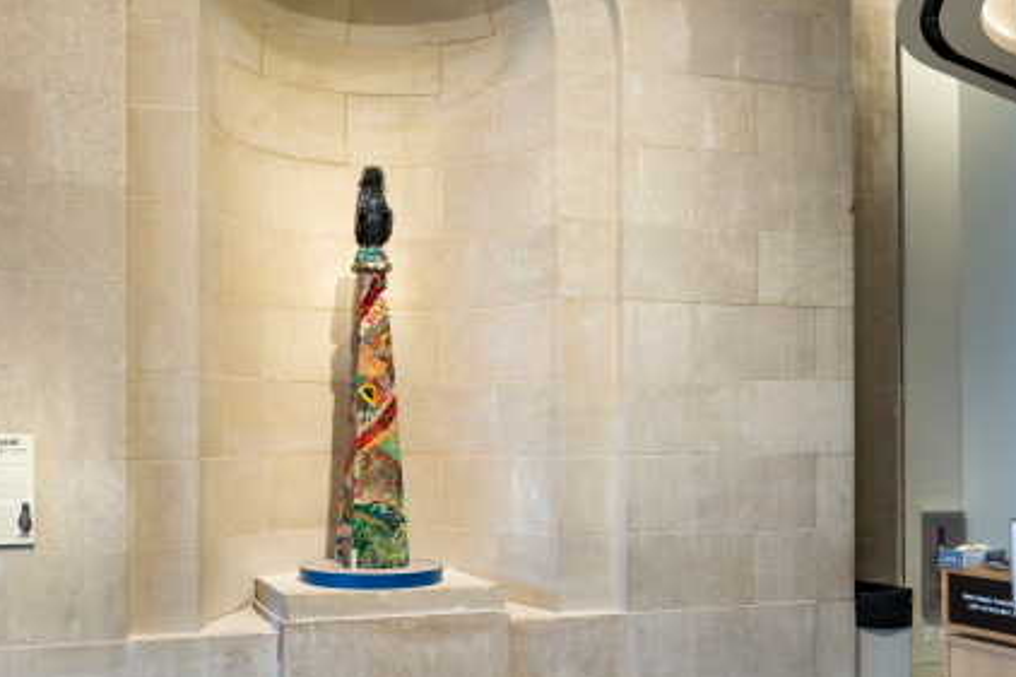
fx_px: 1044
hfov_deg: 51.2
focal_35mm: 37
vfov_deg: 35.6
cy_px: 441
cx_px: 364
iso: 400
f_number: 8
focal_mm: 26
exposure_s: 1/3
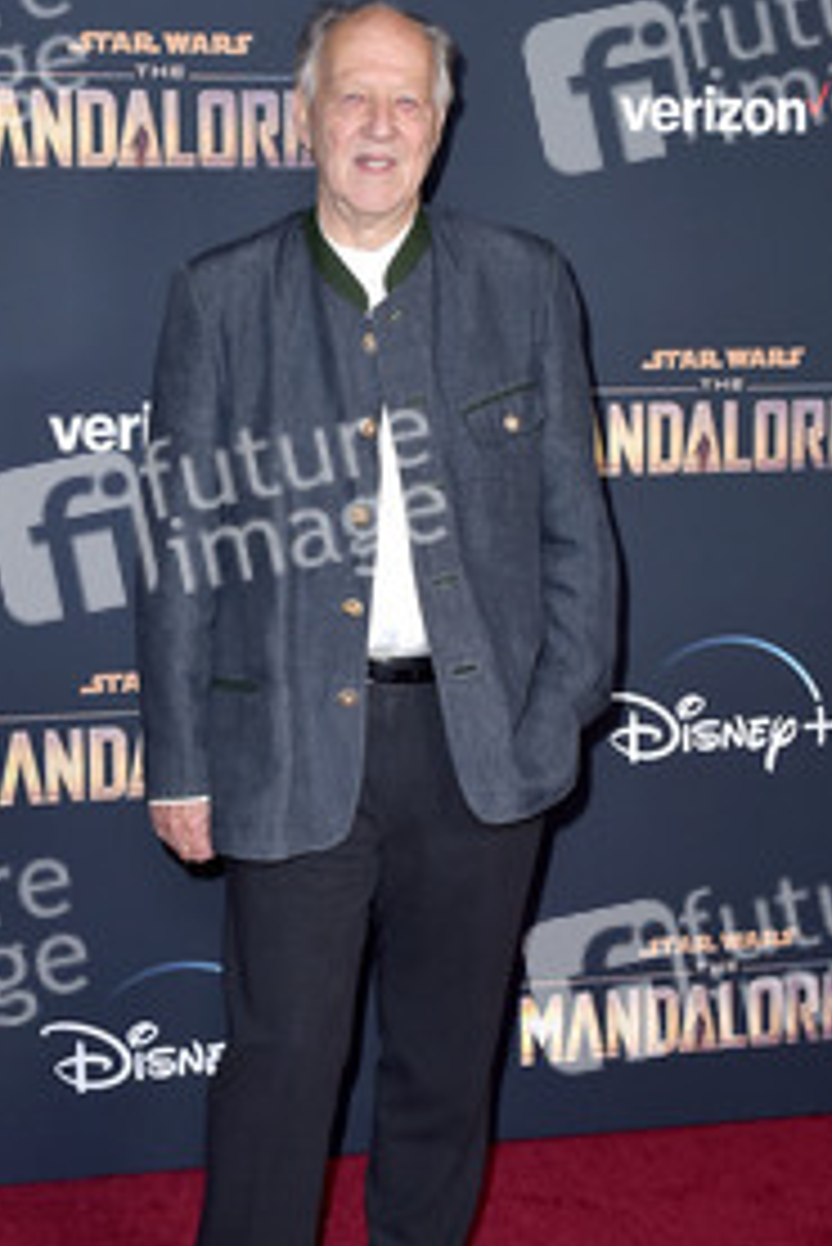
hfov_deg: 26.0
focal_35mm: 52
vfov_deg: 38.0
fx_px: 1800
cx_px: 349
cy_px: 742
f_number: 7.1
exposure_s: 1/250
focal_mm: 36
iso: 500
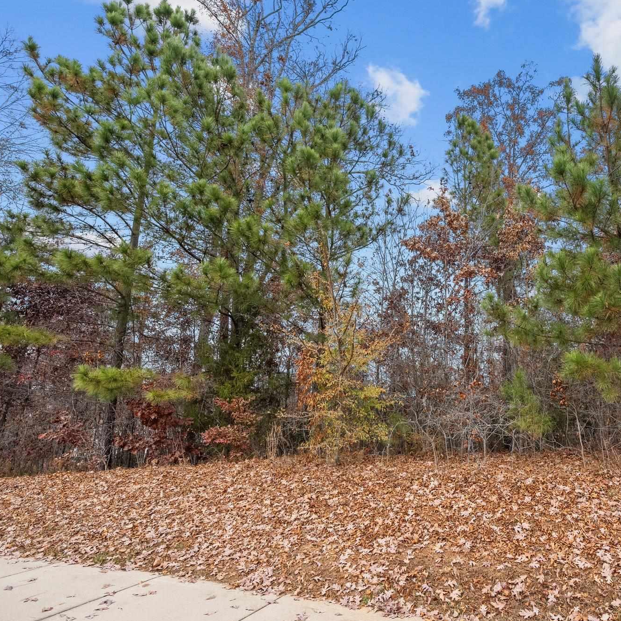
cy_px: 310
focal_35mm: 21
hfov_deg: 69.0
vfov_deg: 72.1
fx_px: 426
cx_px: 438
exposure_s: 1/400
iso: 400
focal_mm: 16
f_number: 6.3
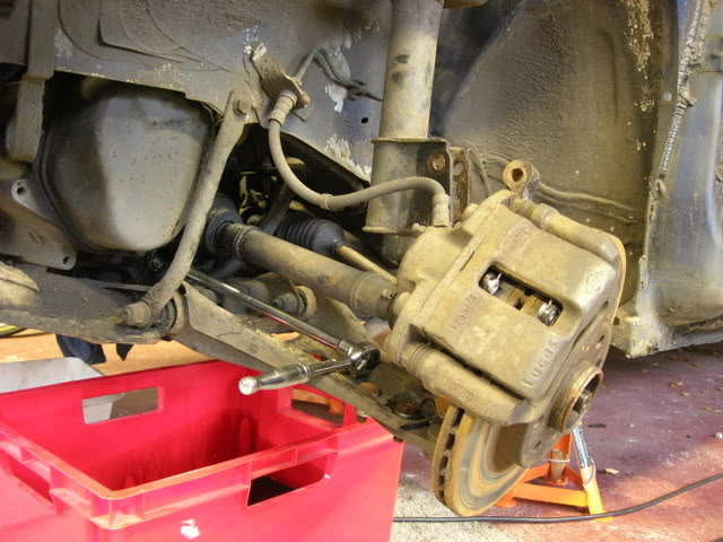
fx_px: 794
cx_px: 362
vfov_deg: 37.7
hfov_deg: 49.0
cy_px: 271
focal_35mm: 38
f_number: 2.8
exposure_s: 1/3.3
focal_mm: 7.8
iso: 200
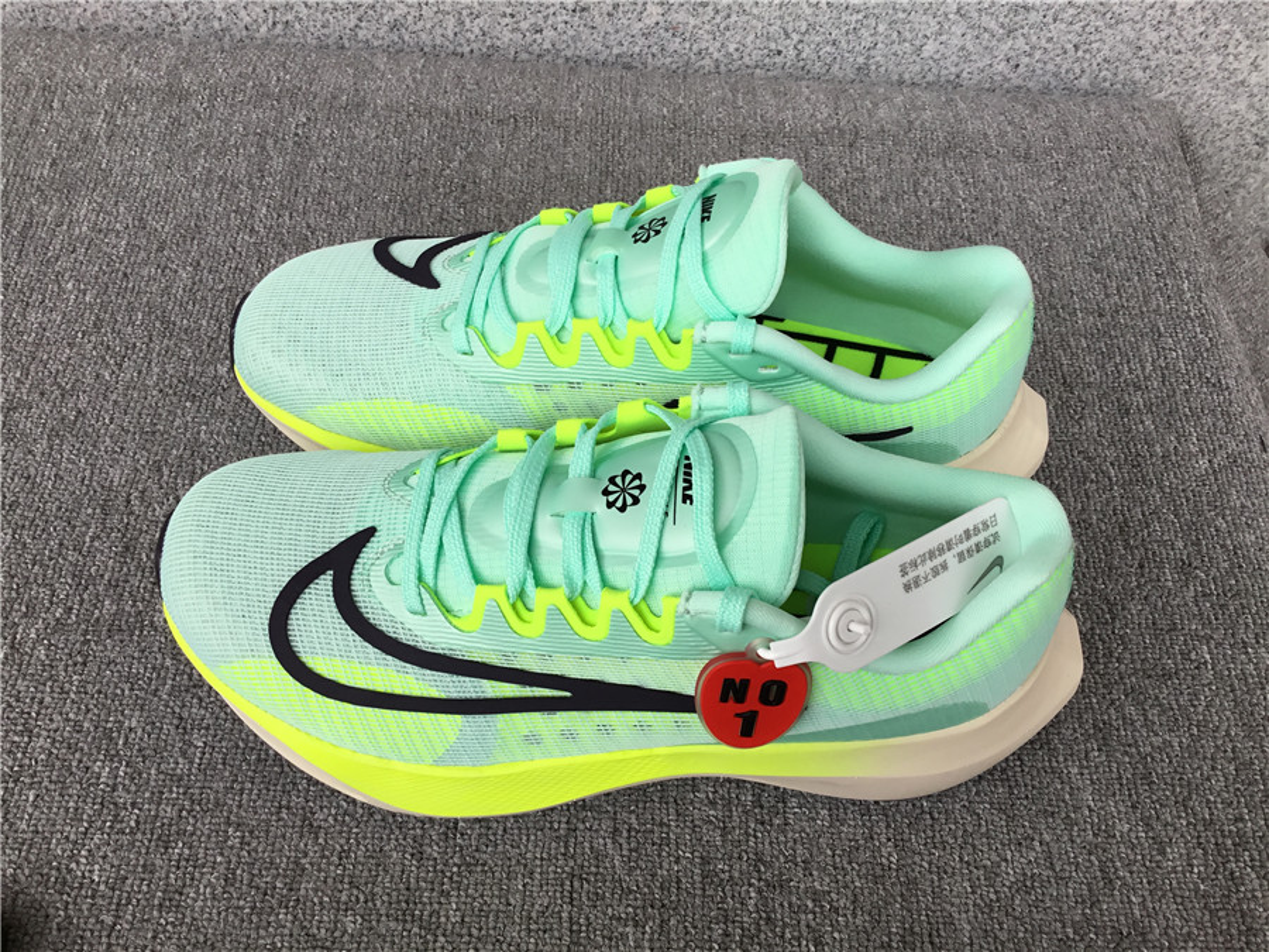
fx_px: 1136
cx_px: 634
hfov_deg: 58.4
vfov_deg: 45.4
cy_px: 476
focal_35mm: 31
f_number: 2.4
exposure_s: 1/123
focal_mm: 3.3
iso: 25
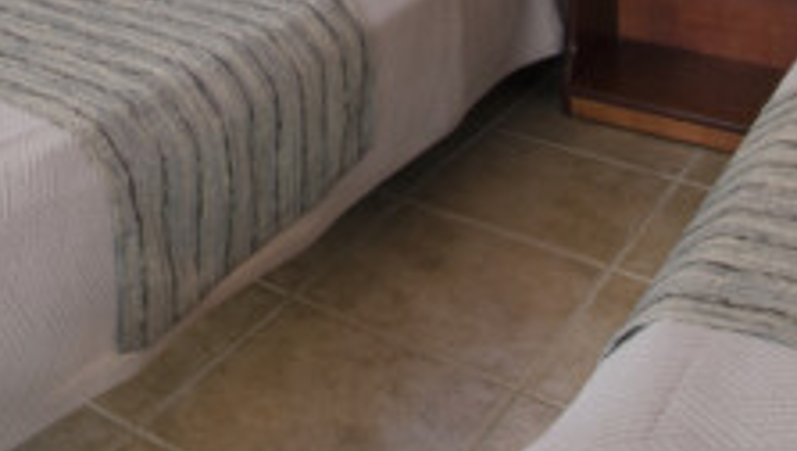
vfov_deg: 17.5
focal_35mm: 53
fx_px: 1121
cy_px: -404
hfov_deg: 38.2
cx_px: 202
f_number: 11
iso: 200
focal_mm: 10
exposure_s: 1/40
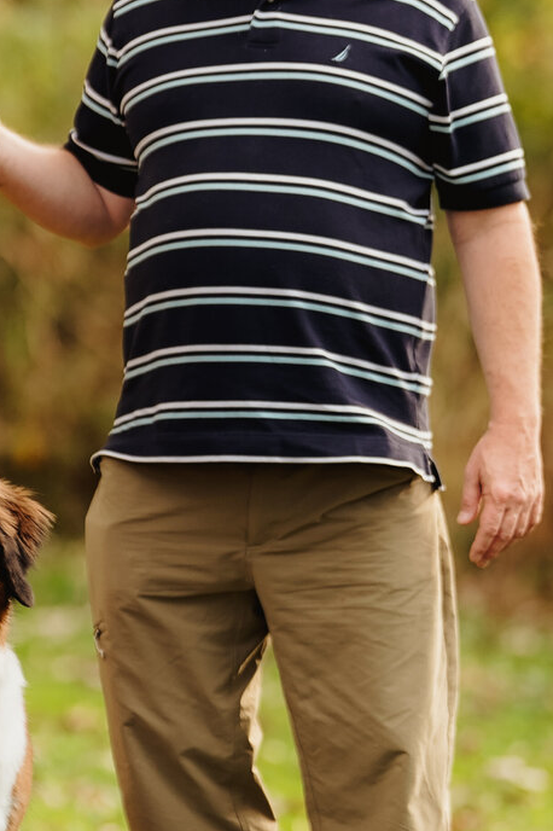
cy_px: 318
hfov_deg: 3.9
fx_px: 8164
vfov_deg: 5.8
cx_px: 110
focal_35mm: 354
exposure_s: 1/1000
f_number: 1.8
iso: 250
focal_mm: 135
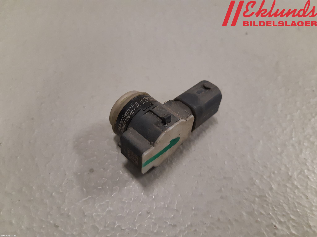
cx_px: 158
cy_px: 118
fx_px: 238
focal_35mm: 26
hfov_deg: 67.3
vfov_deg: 53.1
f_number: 1.7
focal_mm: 3.93
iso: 250
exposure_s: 1/50
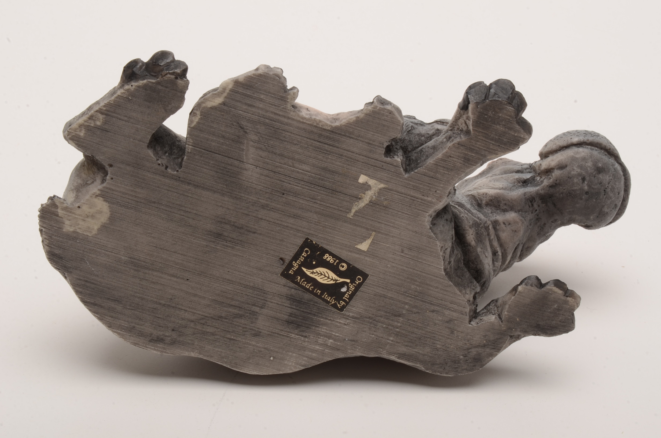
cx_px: 330
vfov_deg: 17.4
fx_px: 1429
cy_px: 219
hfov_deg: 26.0
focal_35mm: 78
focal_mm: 52
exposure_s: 1/160
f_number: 32
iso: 100
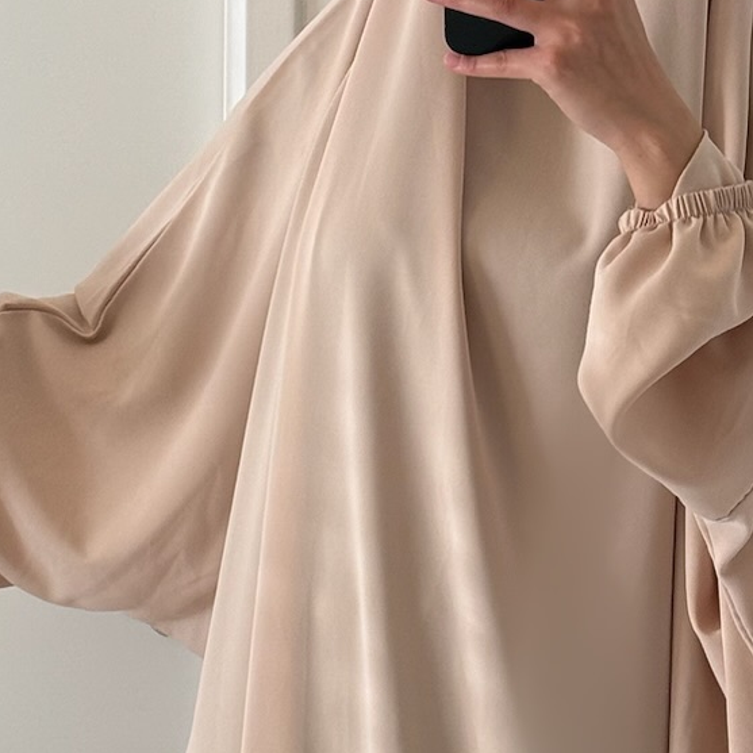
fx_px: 3839
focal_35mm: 156
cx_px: 539
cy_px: 812
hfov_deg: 11.2
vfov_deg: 11.1
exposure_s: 1/107
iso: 100
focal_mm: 6.76
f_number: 1.78
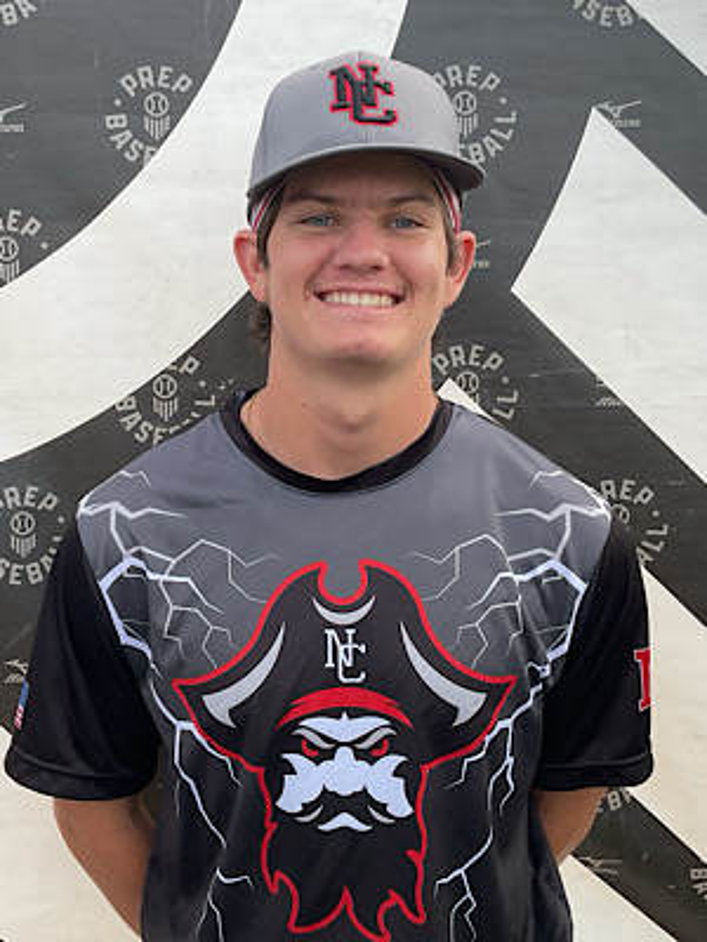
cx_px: 354
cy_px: 471
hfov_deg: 48.2
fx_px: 790
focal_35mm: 29
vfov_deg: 61.7
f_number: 1.8
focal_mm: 3
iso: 16
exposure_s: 1/829
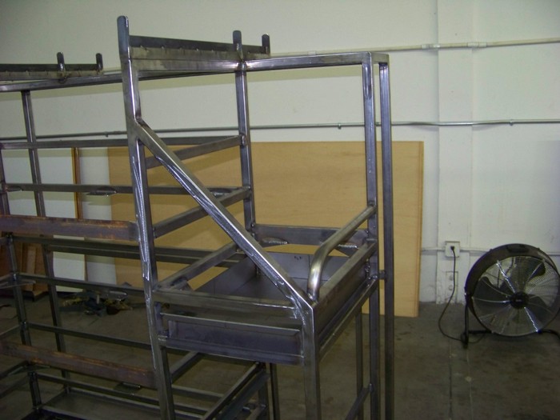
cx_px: 280
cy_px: 210
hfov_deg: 51.4
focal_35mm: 36
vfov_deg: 39.7
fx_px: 582
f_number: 2.8
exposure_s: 1/30
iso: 200
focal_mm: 5.85
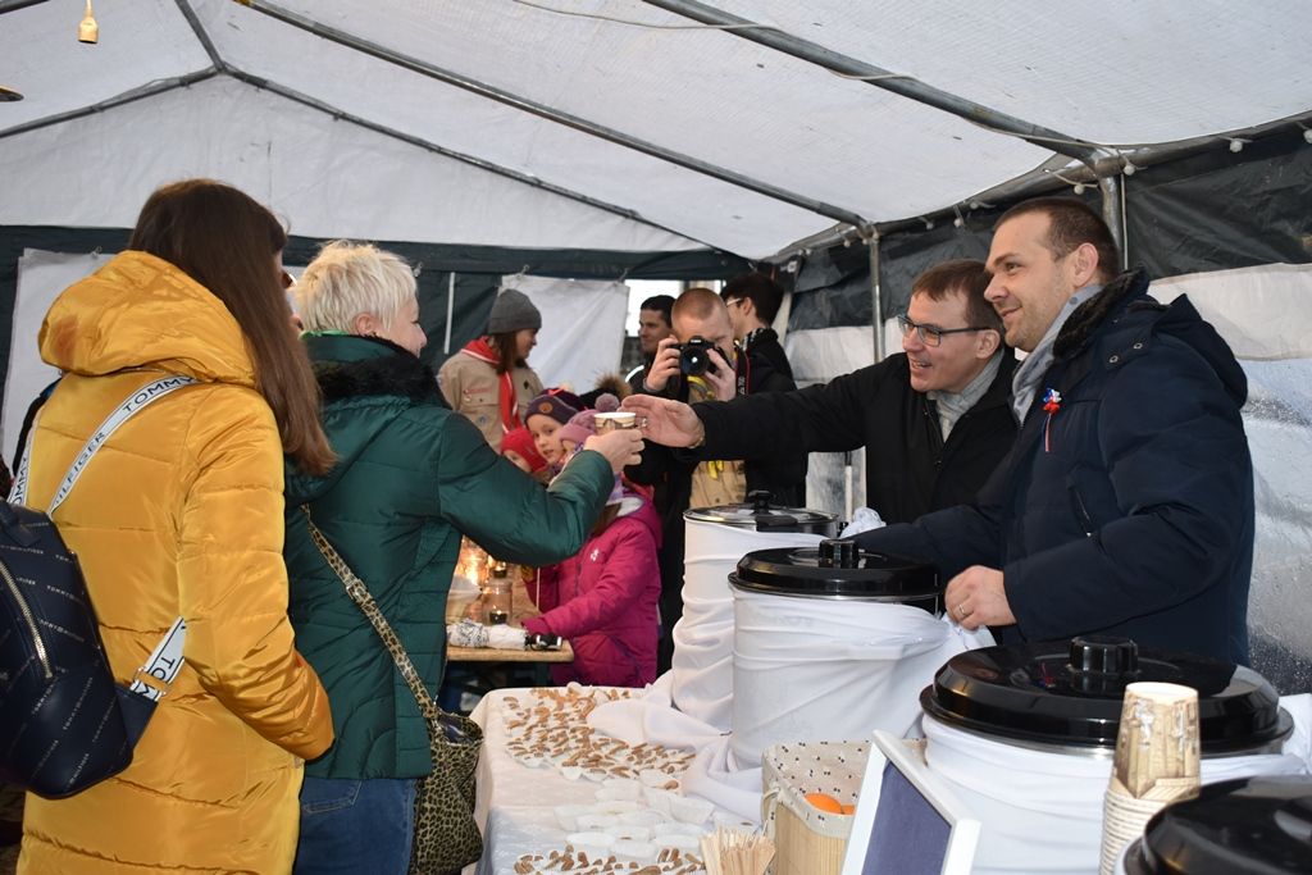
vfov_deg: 29.9
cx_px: 656
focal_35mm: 45
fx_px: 1640
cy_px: 438
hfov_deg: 43.6
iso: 560
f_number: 4.2
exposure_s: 1/60
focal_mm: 30
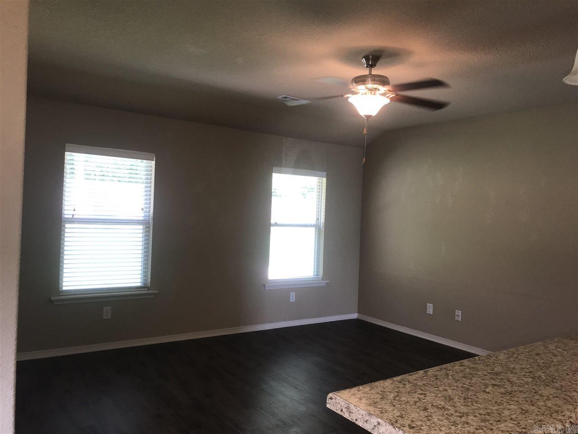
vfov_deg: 49.7
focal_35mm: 28
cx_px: 289
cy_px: 217
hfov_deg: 63.4
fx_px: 468
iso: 32
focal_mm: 3.99
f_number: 1.8
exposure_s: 1/30
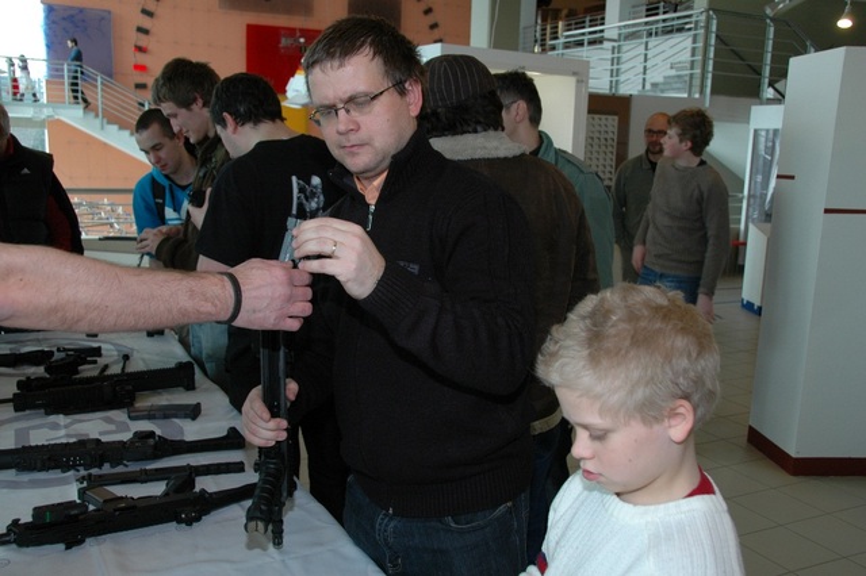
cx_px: 433
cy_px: 288
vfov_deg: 39.9
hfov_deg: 57.2
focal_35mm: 33
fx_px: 793
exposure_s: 1/60
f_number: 5
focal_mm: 22
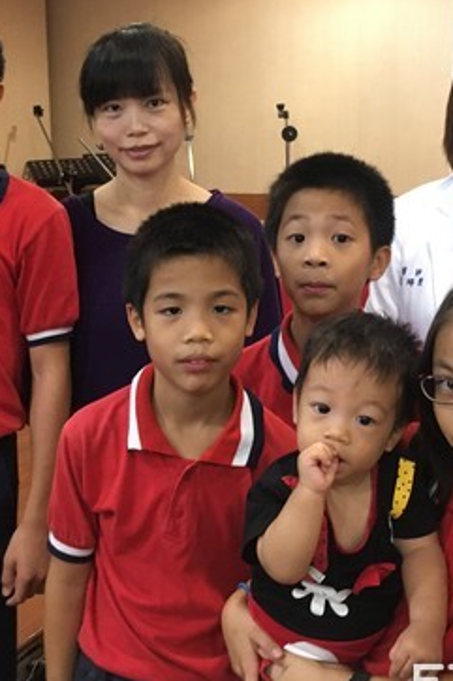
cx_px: 192
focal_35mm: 50
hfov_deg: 26.9
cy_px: 295
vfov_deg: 39.5
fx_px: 945
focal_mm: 4.15
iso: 160
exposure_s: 1/30
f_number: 2.2
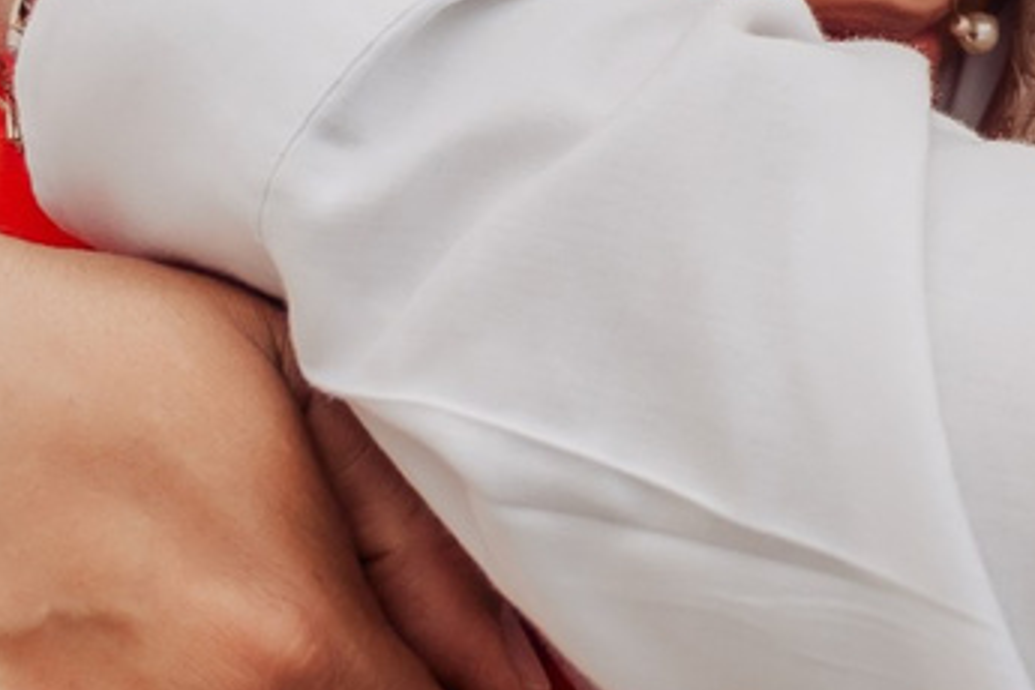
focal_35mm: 178
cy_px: -382
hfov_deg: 11.0
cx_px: 1722
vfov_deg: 7.6
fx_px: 5117
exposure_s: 1/2000
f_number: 2.8
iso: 100
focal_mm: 24
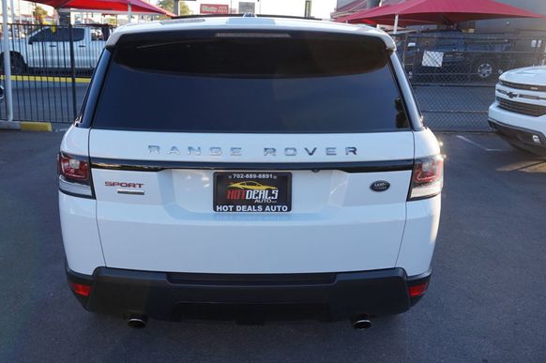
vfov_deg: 39.9
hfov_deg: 57.2
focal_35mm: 33
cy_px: 183
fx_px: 500
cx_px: 248
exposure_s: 1/80
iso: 100
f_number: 5.6
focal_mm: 20
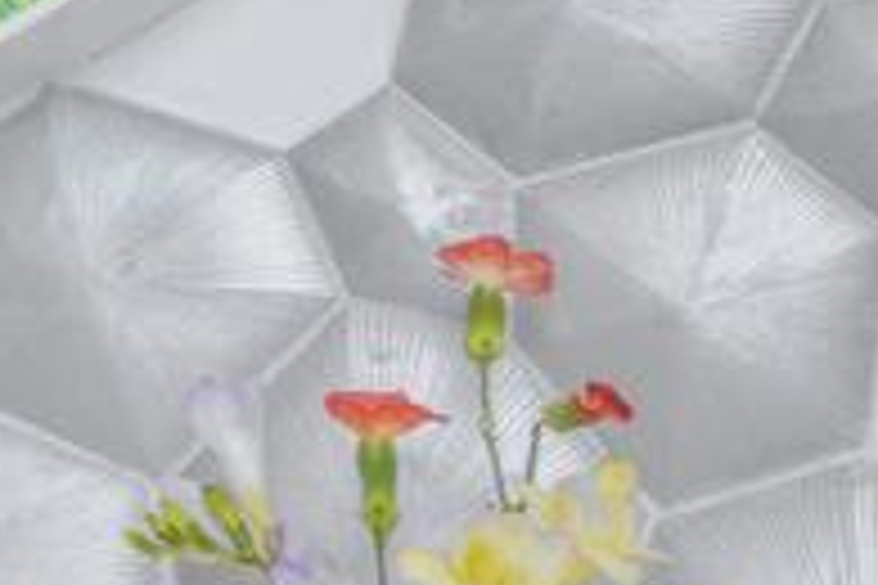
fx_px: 3334
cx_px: -1693
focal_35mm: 137
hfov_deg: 10.7
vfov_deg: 10.0
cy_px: 189
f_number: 8
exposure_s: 1/4
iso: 200
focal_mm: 18.5
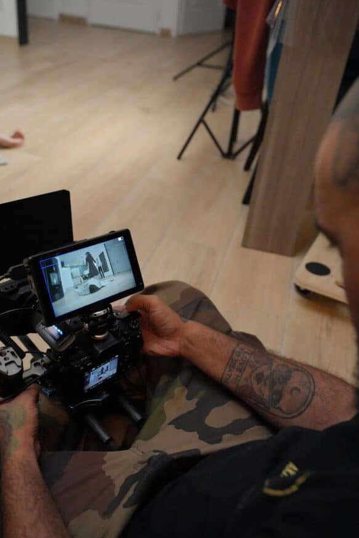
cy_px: 254
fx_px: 493
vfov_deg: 57.2
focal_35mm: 33
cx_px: 161
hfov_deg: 40.0
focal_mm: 28
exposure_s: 1/640
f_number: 3.5
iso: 8000
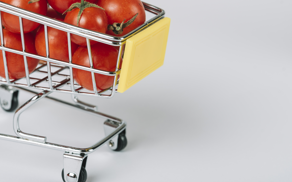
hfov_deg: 20.2
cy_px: 35
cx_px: 120
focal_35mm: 103
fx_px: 820
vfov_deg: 12.6
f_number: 10
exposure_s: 1/160
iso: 160
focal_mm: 60
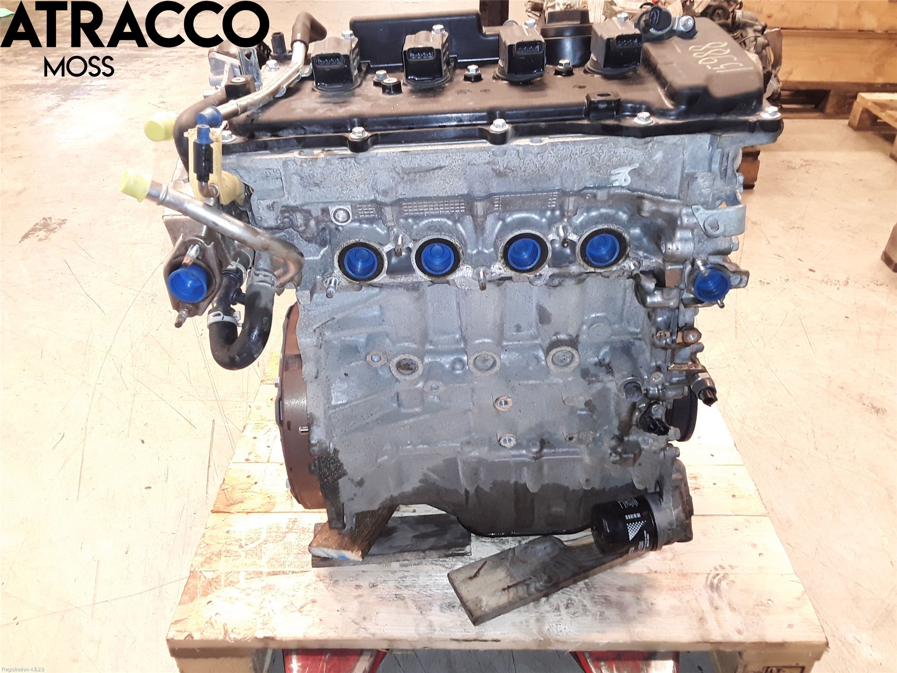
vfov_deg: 49.7
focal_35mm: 28
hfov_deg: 63.4
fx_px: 726
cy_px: 336
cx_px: 448
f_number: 1.9
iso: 100
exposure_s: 1/17
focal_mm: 2.91
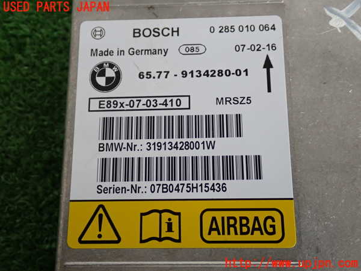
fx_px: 459
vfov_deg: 32.9
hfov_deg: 42.9
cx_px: 180
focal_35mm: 44
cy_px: 136
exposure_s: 1/40
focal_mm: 7.84
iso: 250
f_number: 2.9
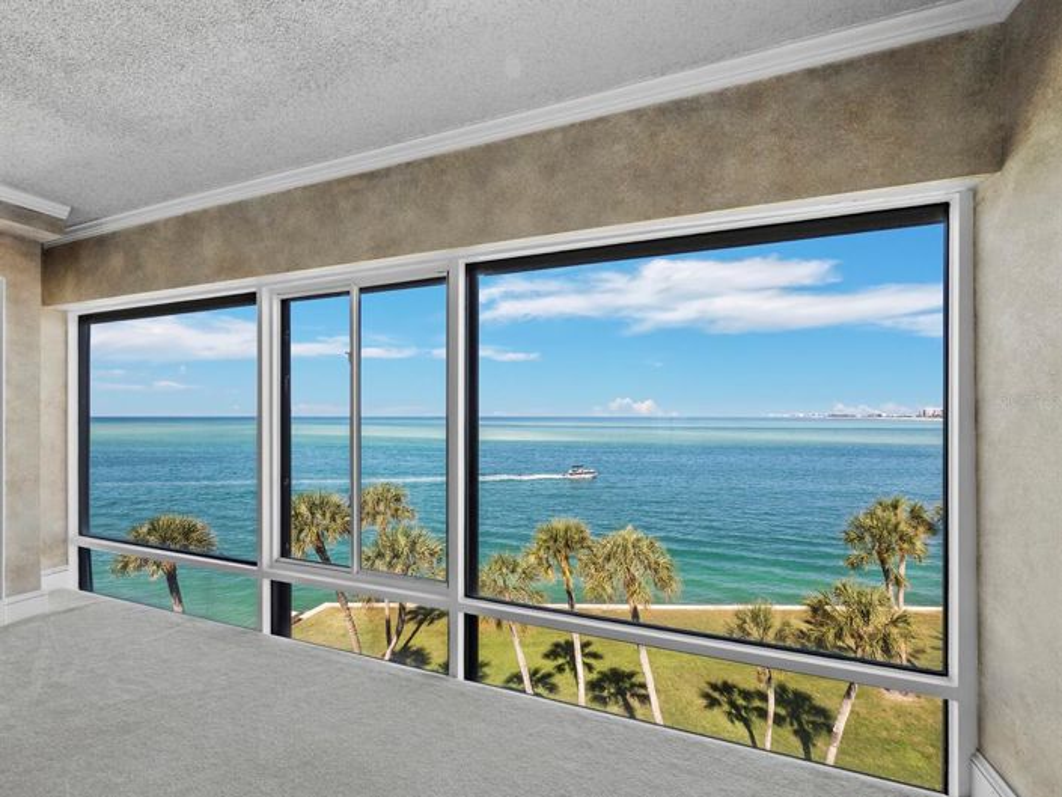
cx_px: 531
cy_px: 398
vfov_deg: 85.7
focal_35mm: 14
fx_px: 430
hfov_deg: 102.1
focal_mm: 7
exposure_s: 1/30
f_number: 13
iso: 320
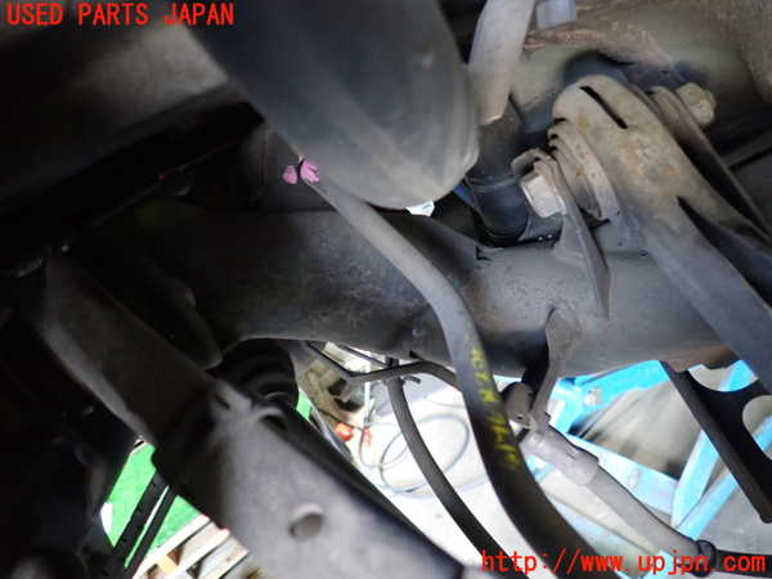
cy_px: 290
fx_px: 558
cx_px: 386
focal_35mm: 25
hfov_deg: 69.4
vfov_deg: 54.9
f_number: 2
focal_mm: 4.5
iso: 800
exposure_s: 1/30
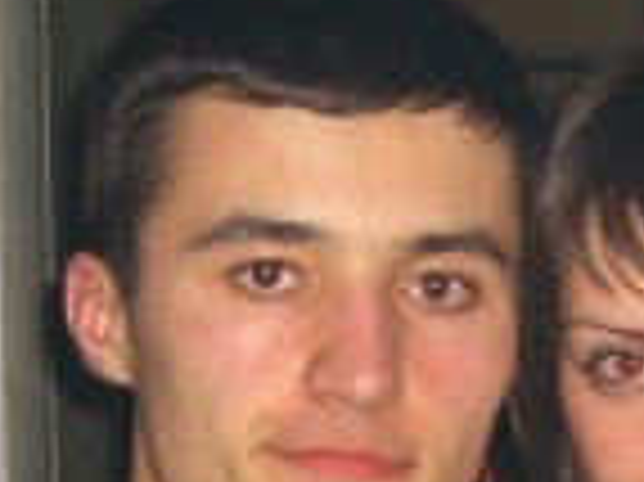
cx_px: 518
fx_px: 2974
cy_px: 581
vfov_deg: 9.1
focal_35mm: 160
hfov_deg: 12.3
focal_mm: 7.9
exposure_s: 1/60
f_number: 2.8
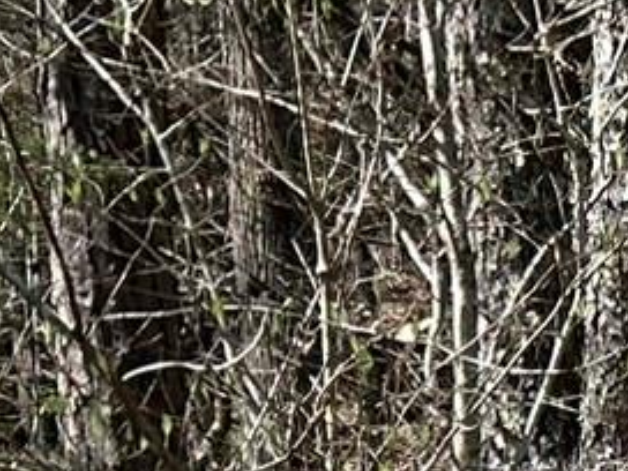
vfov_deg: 6.9
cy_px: 1348
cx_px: 2085
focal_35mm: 196
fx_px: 3556
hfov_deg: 8.1
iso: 50
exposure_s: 1/1901
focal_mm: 5.7
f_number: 1.5
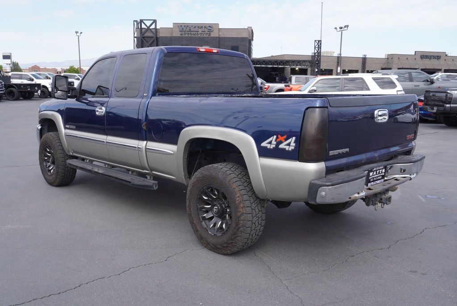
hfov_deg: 55.1
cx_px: 228
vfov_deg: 38.4
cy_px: 153
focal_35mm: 34
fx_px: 438
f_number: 8
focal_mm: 23
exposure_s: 1/125
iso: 100
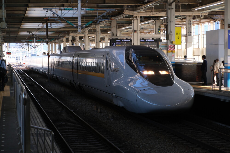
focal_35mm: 88
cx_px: 115
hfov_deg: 23.1
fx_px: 562
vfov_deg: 15.5
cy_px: 76
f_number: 5
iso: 400
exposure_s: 1/100
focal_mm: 58.9
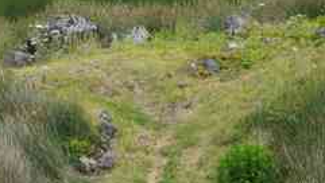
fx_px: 3924
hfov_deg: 4.7
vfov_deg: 2.7
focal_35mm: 455
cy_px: -182
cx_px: 95
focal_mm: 70
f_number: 6.3
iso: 200
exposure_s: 1/100
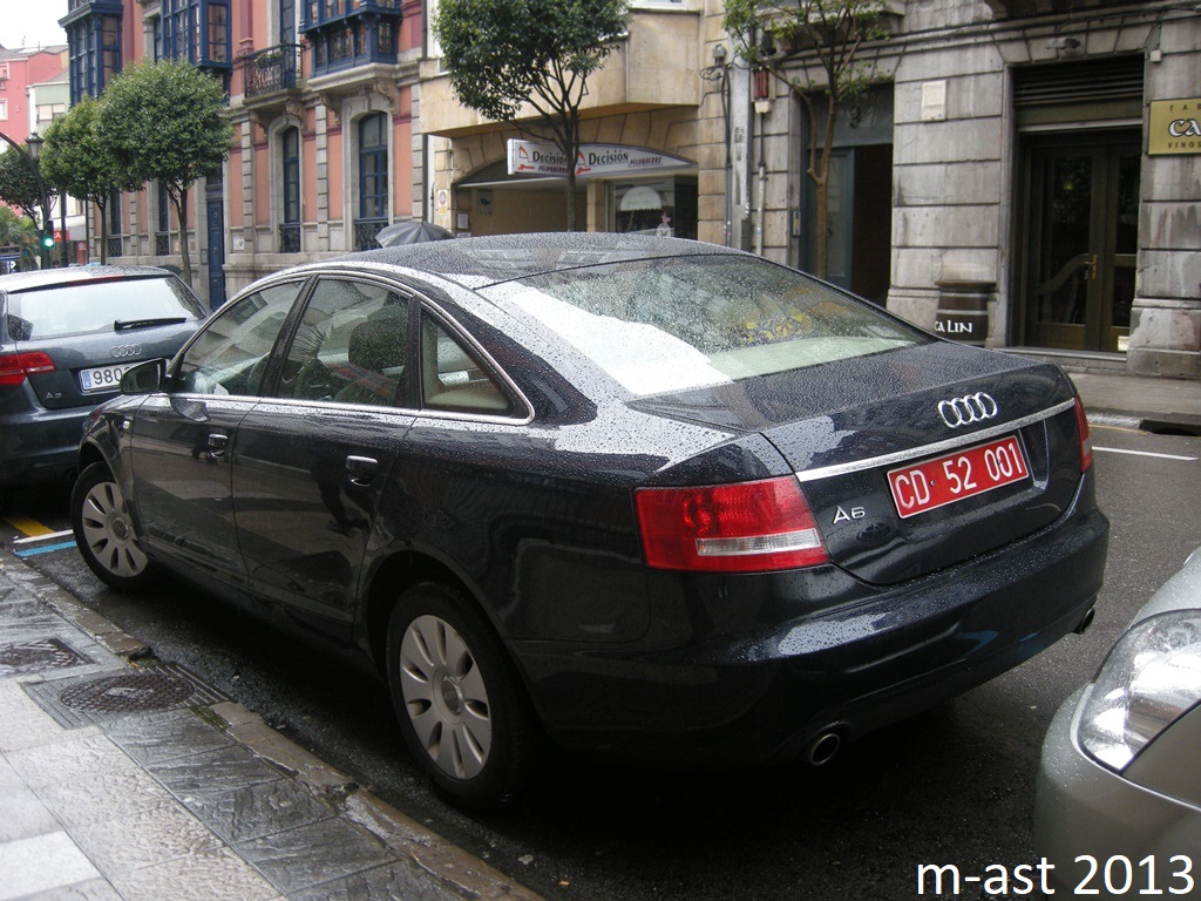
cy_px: 450
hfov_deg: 52.6
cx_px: 600
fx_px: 1214
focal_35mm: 35
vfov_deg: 40.7
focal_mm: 7.5
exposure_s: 1/264
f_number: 2.7
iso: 126
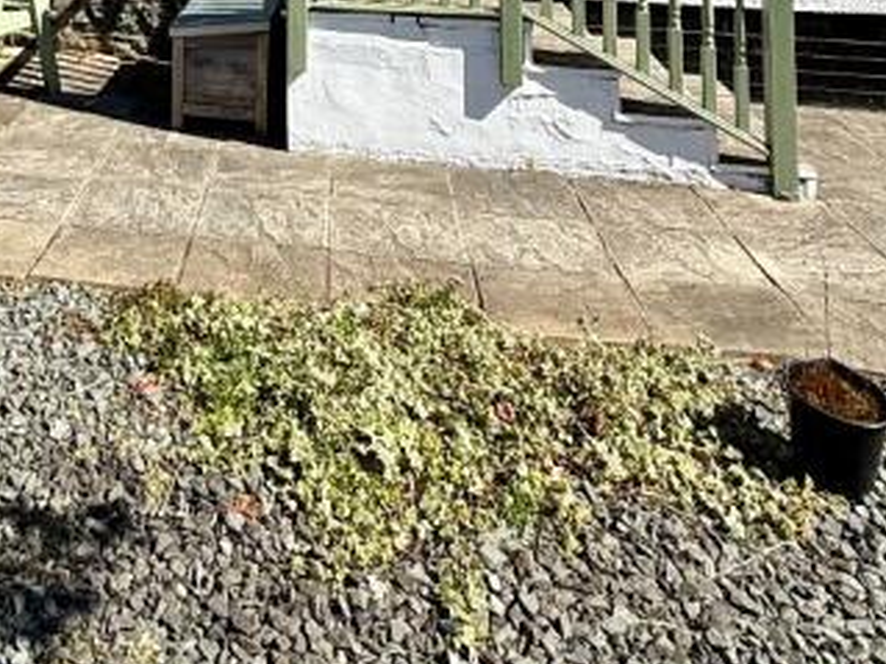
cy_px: -364
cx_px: 114
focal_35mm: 45
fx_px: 1151
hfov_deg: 39.5
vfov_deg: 24.2
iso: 50
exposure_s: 1/1211
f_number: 2.2
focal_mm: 2.22
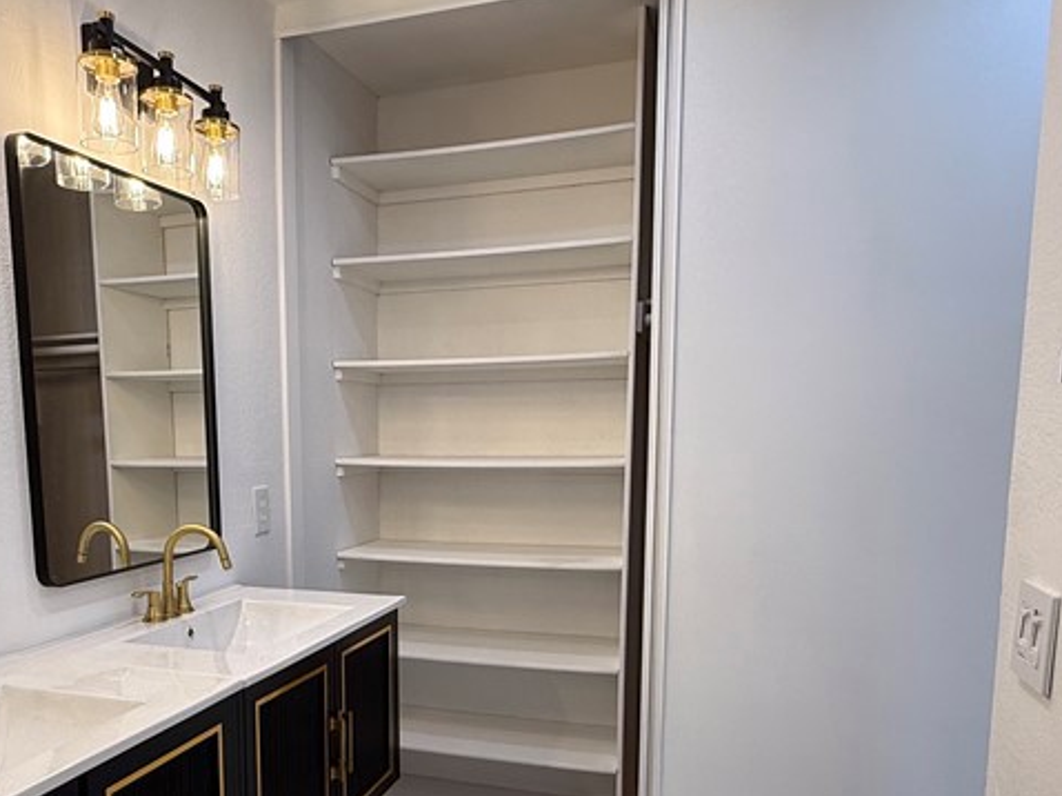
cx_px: 398
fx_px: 920
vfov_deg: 45.7
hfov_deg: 59.2
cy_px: 560
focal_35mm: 30
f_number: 2.2
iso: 50
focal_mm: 2.22
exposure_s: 1/120
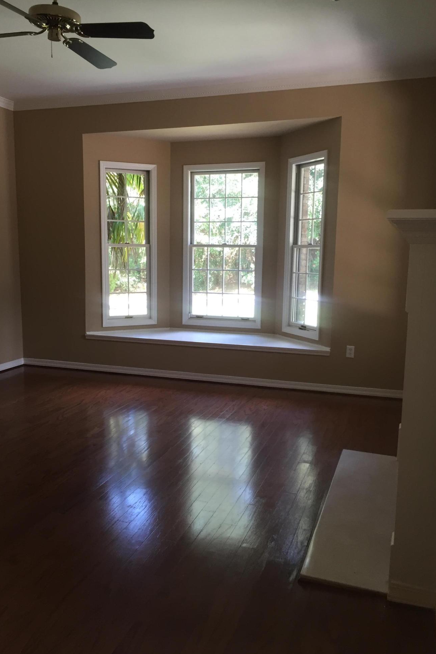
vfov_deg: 60.3
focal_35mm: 31
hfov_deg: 42.3
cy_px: 333
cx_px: 202
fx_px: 563
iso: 32
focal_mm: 4.15
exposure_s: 1/30
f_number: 2.2
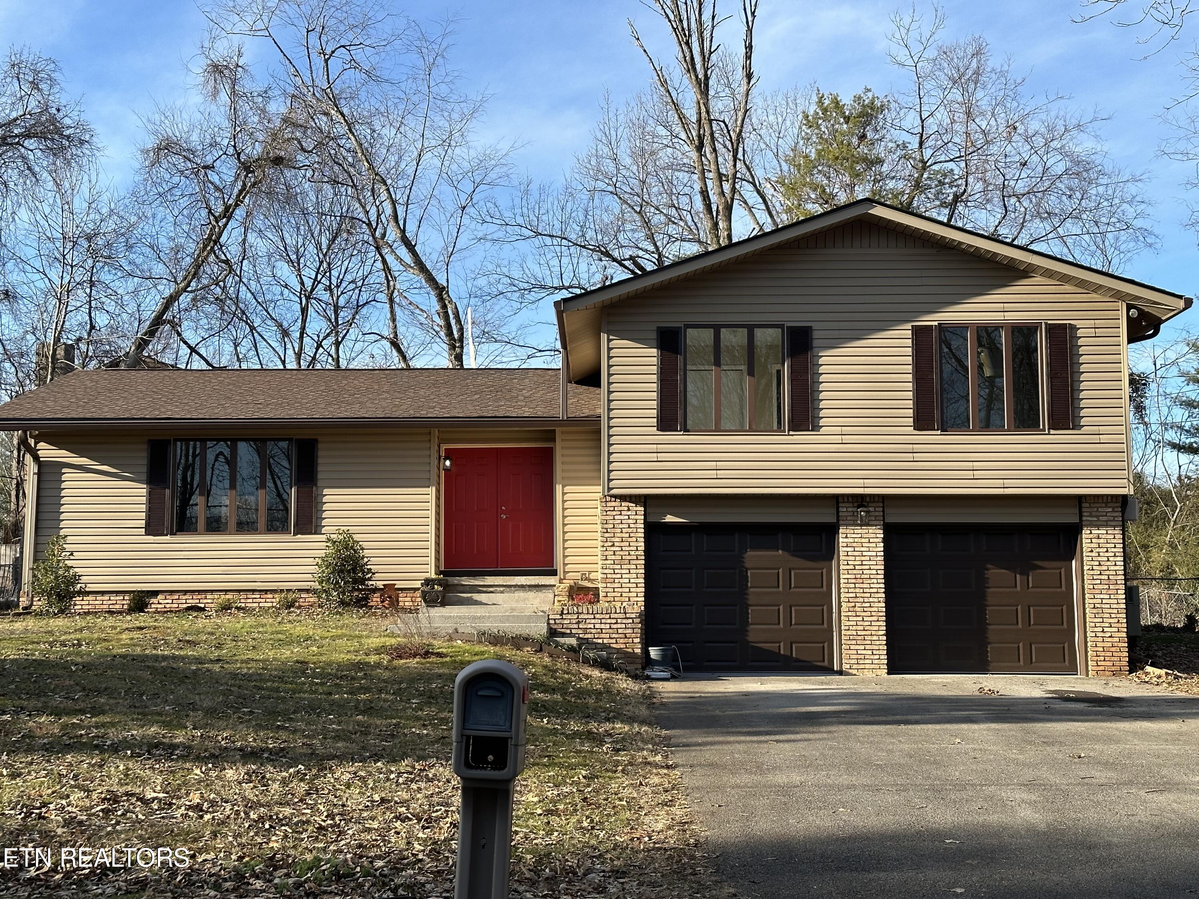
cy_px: 450
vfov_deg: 30.3
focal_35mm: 48
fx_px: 1663
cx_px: 600
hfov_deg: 39.7
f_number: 1.78
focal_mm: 6.86
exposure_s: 1/1695
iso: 64
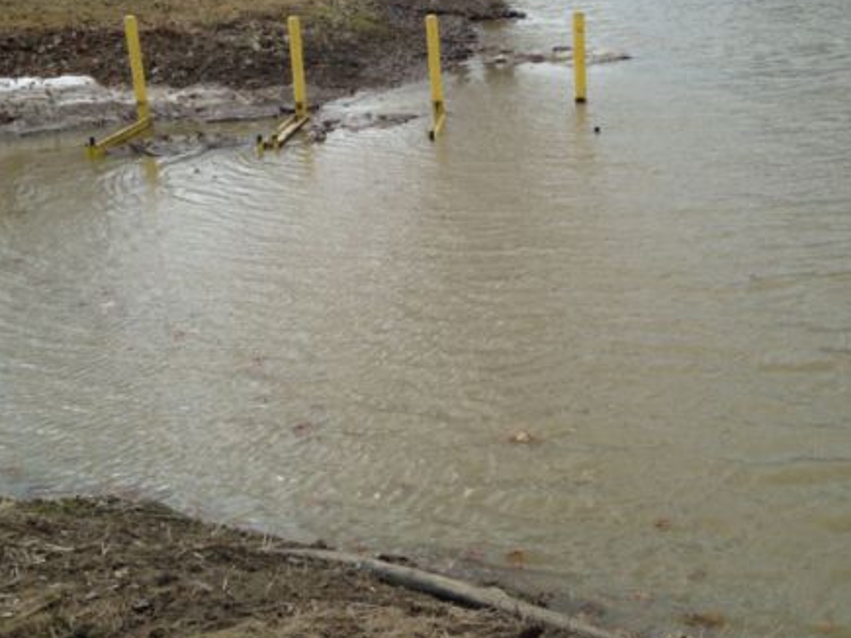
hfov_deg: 39.7
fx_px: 1180
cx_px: 445
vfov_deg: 30.1
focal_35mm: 48
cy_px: 219
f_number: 2.4
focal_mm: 4.12
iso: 50
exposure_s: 1/1043
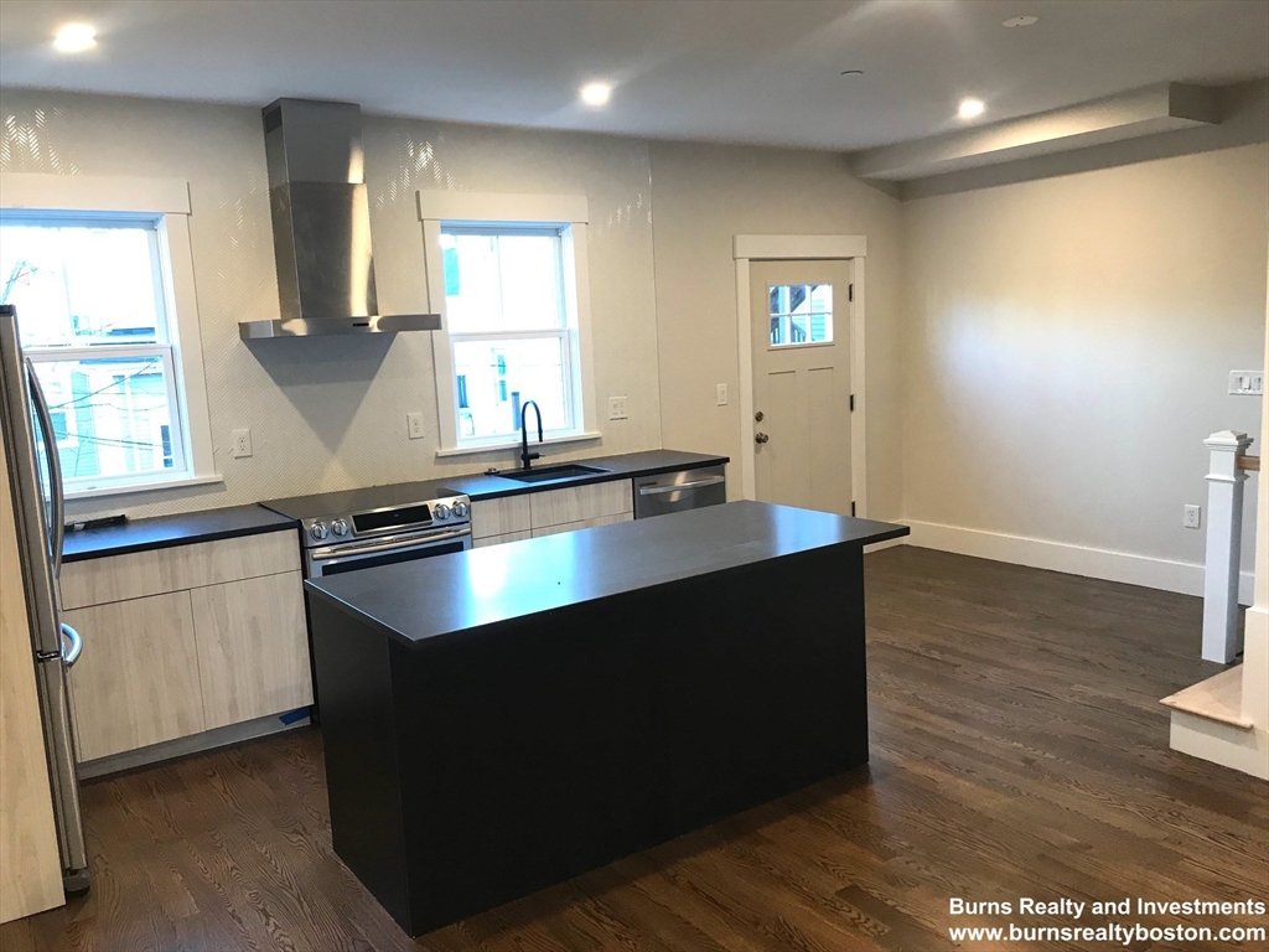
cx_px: 634
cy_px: 476
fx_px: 1026
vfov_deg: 49.7
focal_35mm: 28
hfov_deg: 63.4
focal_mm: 3.99
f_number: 1.8
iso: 40
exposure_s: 1/24
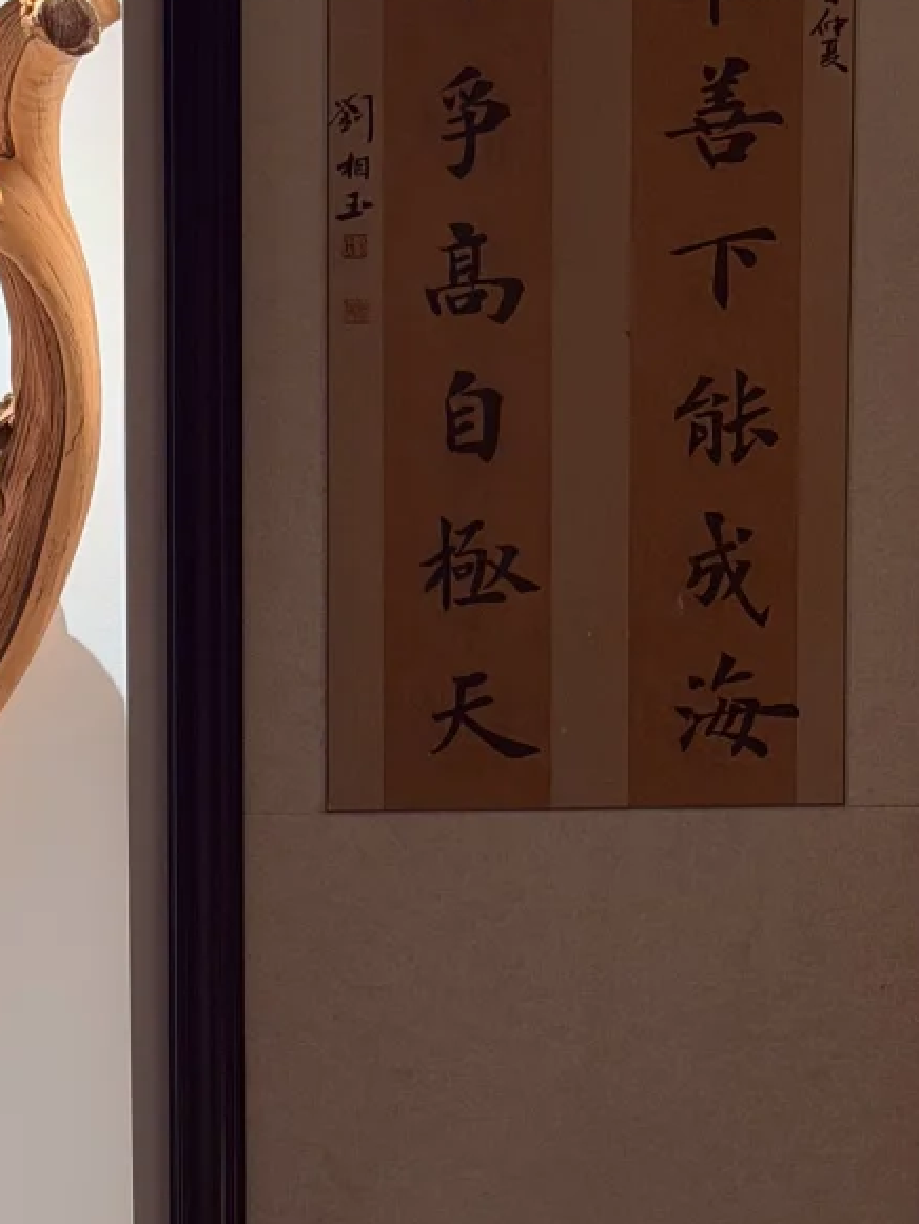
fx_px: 4211
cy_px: 1013
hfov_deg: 12.4
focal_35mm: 119
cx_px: 82
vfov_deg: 16.4
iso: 400
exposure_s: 1/40
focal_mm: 6.76
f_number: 1.78
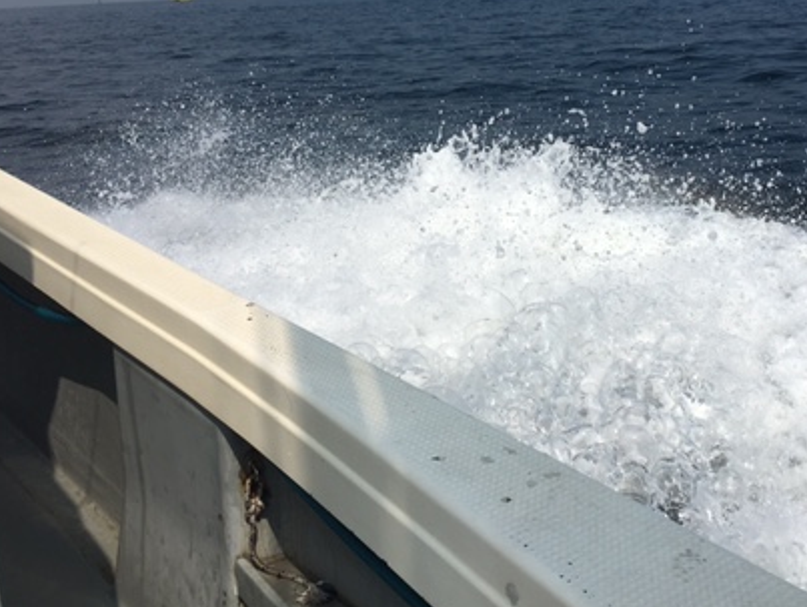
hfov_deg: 40.9
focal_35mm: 46
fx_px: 1073
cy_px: 214
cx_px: 503
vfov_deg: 31.4
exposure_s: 1/3846
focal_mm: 4.15
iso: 25
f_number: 2.2
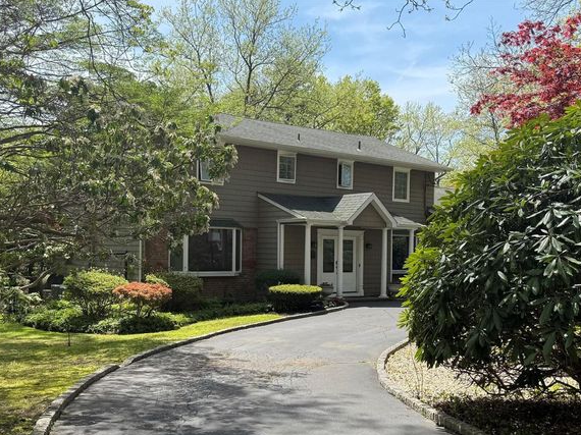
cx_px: 300
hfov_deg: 69.4
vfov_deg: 54.8
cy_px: 226
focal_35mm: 25
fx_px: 419
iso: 100
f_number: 1.78
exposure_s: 1/3279
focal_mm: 6.76
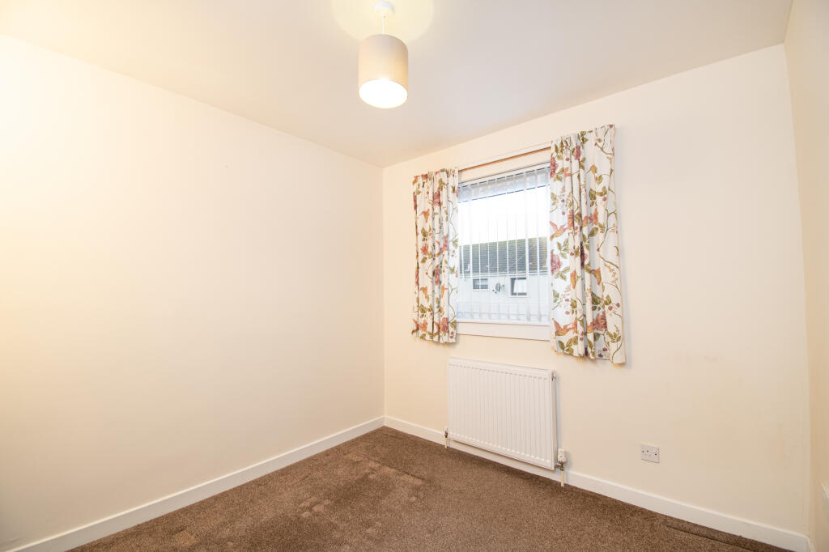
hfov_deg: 100.4
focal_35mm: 15
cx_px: 414
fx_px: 345
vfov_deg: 77.3
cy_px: 276
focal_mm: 10
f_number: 8
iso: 320
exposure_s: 1/3
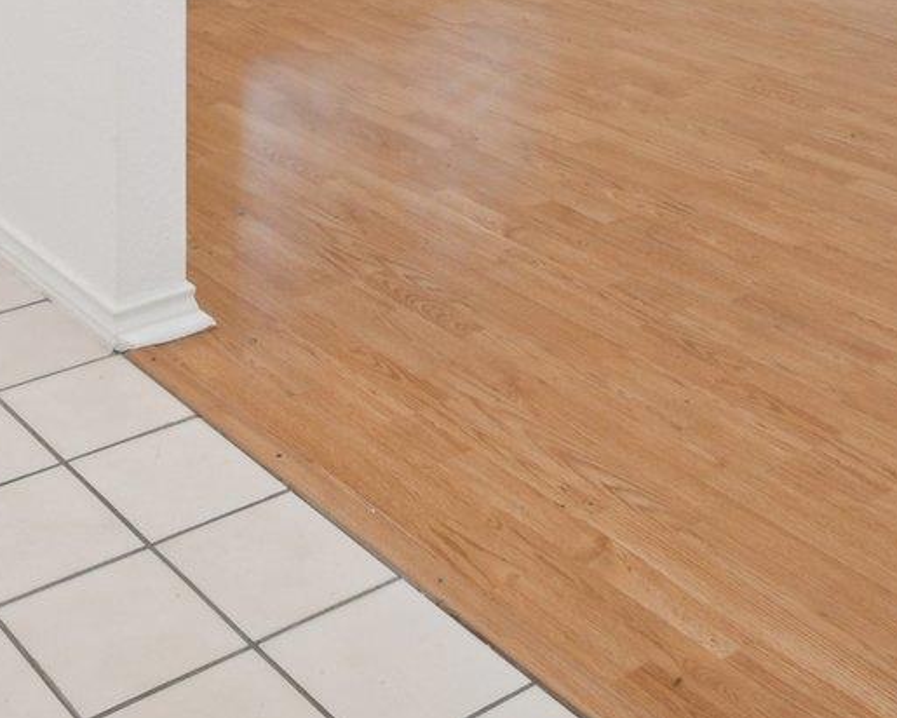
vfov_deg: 21.1
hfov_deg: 32.8
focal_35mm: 56
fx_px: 1487
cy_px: -464
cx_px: 197
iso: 400
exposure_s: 1/5
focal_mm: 10
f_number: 8
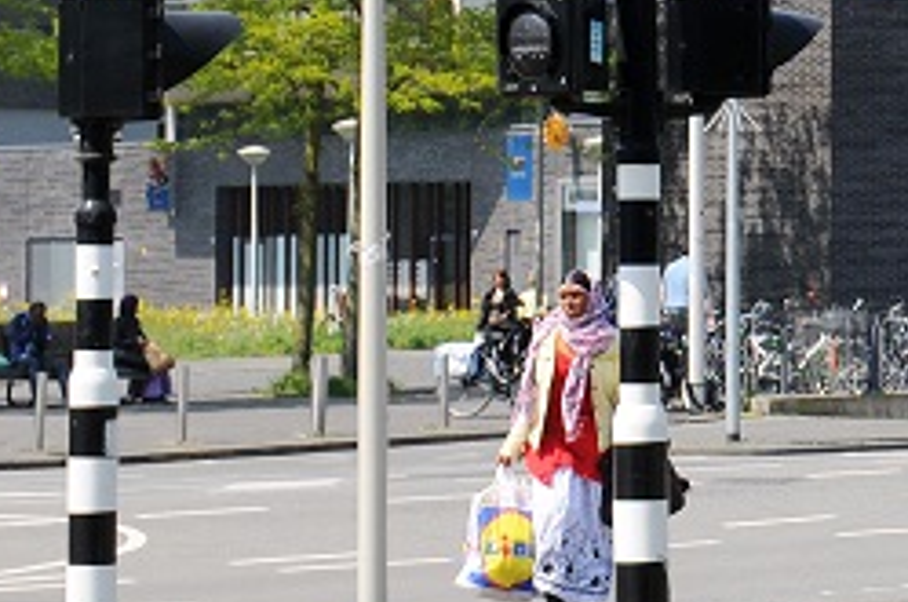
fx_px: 4254
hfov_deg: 11.2
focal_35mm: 169
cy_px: -62
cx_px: 1714
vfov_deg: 8.0
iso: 200
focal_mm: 28
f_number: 5.6
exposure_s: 1/640
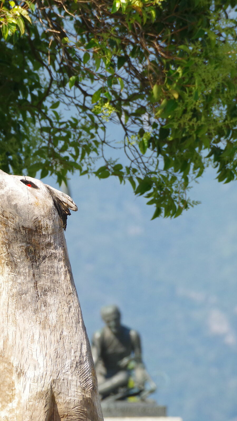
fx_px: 7909
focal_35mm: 708
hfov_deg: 1.7
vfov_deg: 3.1
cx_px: -13
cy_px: 210
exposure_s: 1/320
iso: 400
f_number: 10
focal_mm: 300
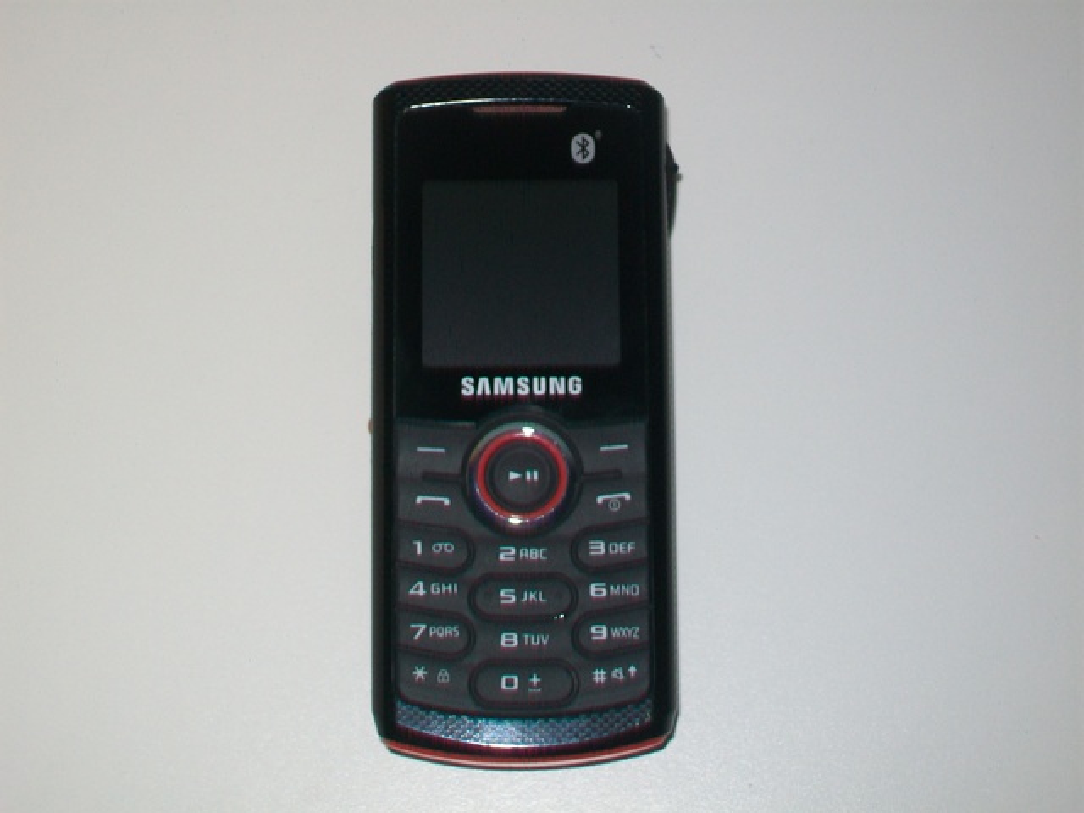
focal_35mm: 82
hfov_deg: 23.8
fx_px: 2568
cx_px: 542
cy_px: 406
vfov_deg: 18.0
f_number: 4.3
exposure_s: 1/125
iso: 64
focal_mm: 14.7
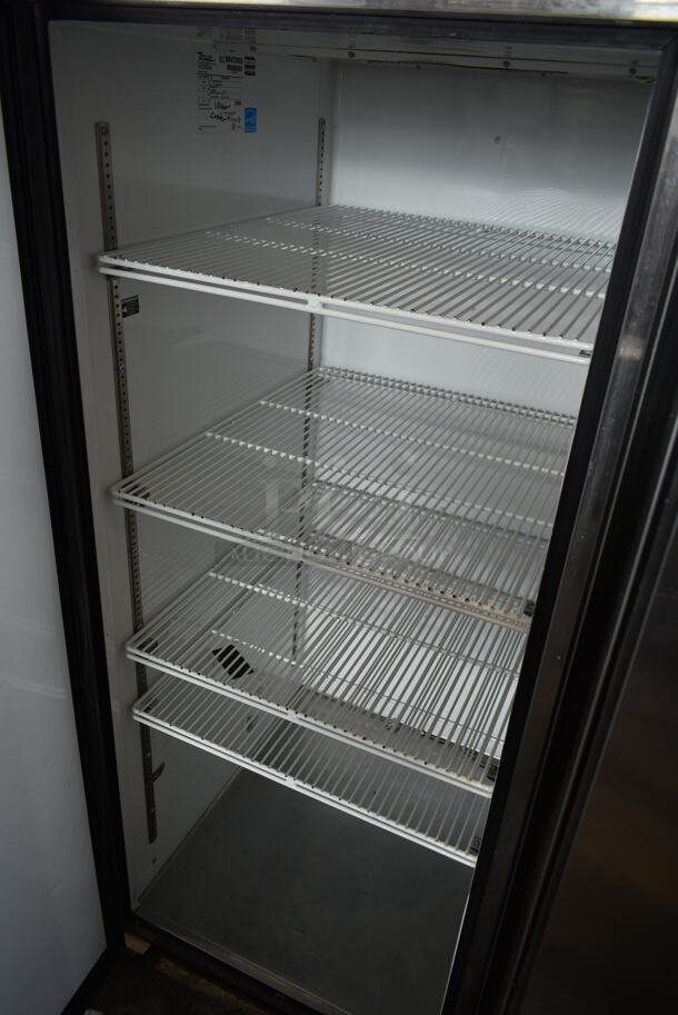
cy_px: 508
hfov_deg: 48.0
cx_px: 339
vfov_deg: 67.3
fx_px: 762
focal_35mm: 27
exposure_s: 1/30
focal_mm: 18
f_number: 3.5
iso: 110
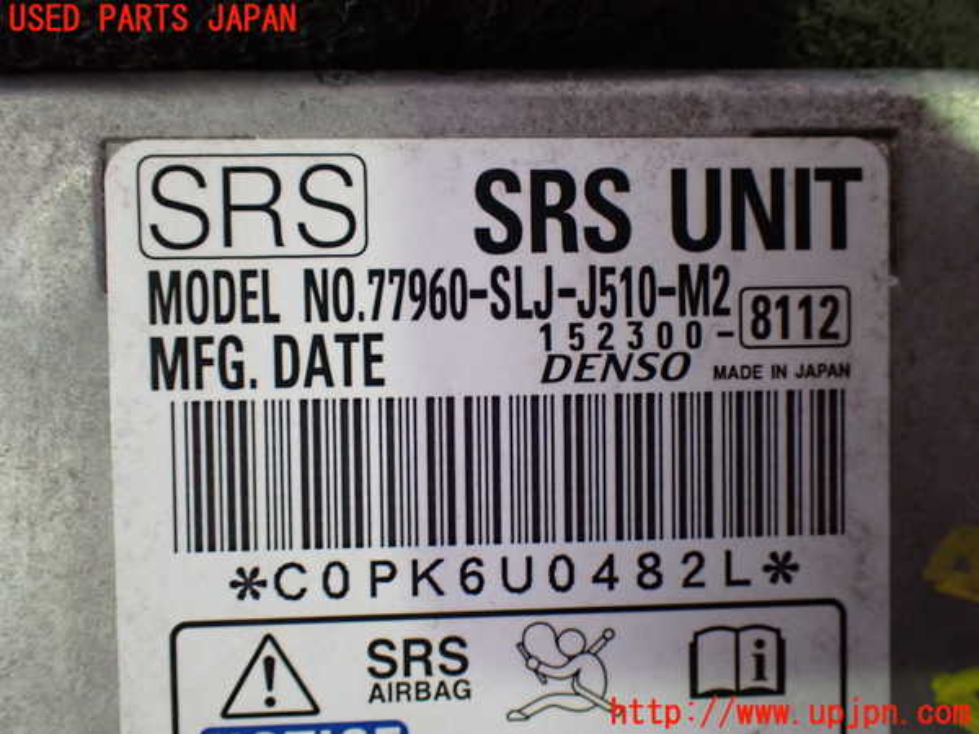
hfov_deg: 49.0
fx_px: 1075
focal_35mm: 38
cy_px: 367
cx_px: 490
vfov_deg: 37.7
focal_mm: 6.83
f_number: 2.7
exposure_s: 1/60
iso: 800
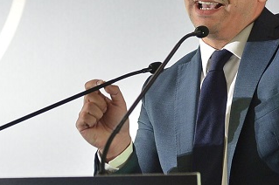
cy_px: 89
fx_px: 1223
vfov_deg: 8.7
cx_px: 80
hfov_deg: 13.0
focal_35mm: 158
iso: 2500
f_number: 4
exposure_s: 1/200
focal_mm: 56
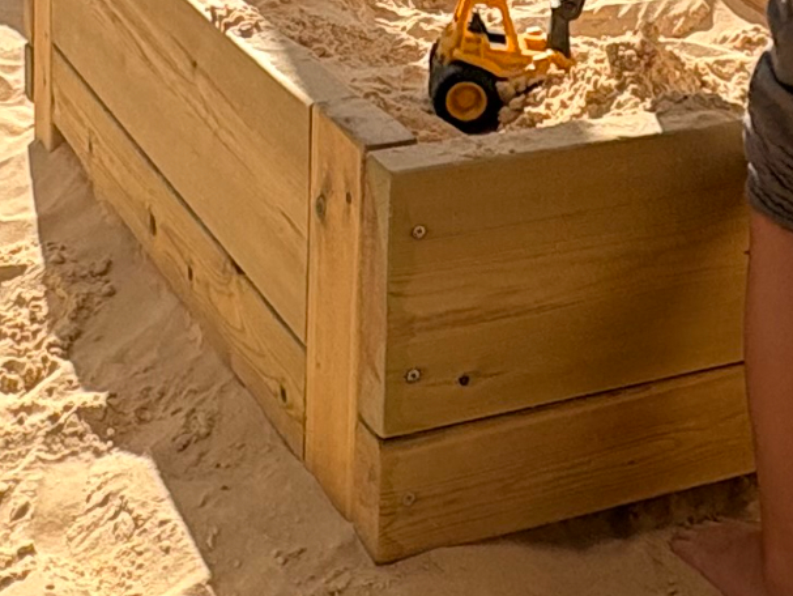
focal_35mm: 78
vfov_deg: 17.8
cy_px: -154
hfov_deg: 25.0
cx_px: 429
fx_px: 1788
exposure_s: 1/1323
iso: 40
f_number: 2.2
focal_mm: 2.22
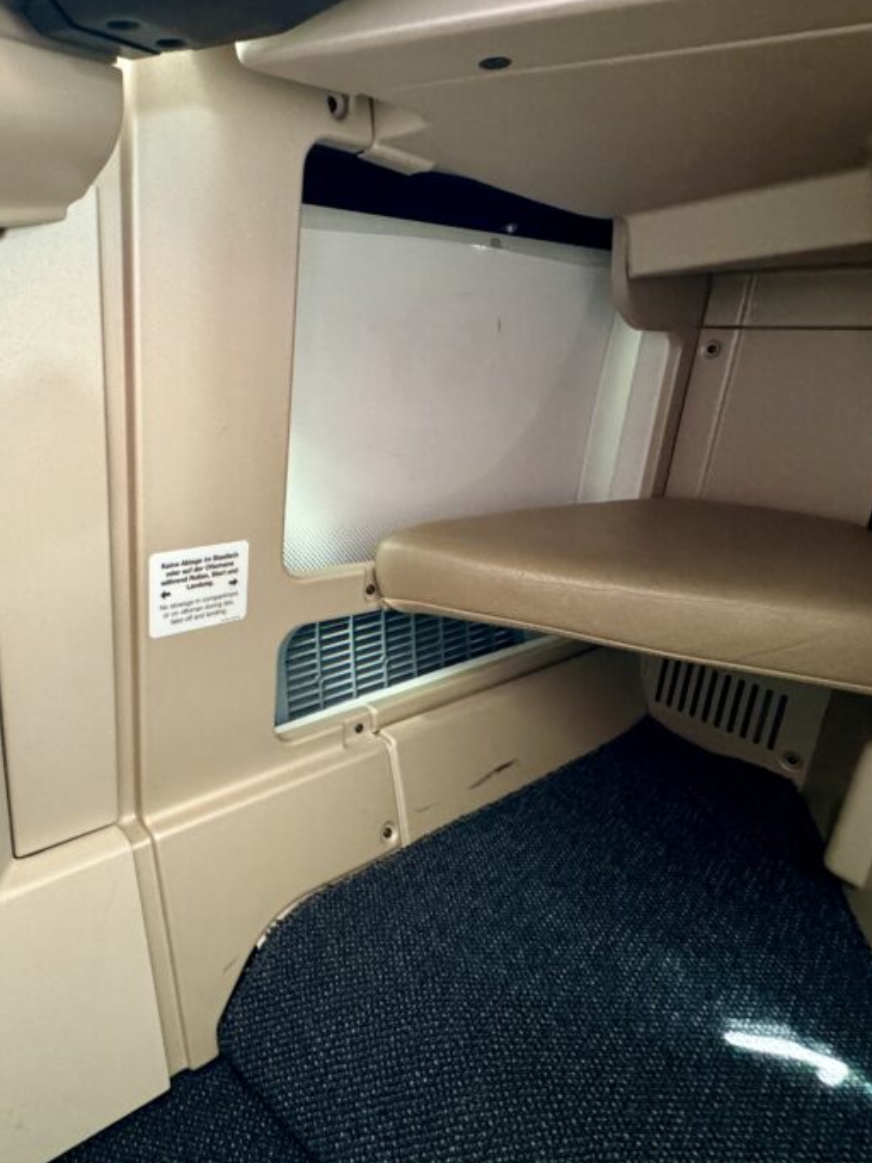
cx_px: 242
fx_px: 706
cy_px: 567
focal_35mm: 21
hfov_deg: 60.7
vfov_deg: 79.0
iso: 800
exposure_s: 1/56
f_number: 2.2
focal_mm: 2.22
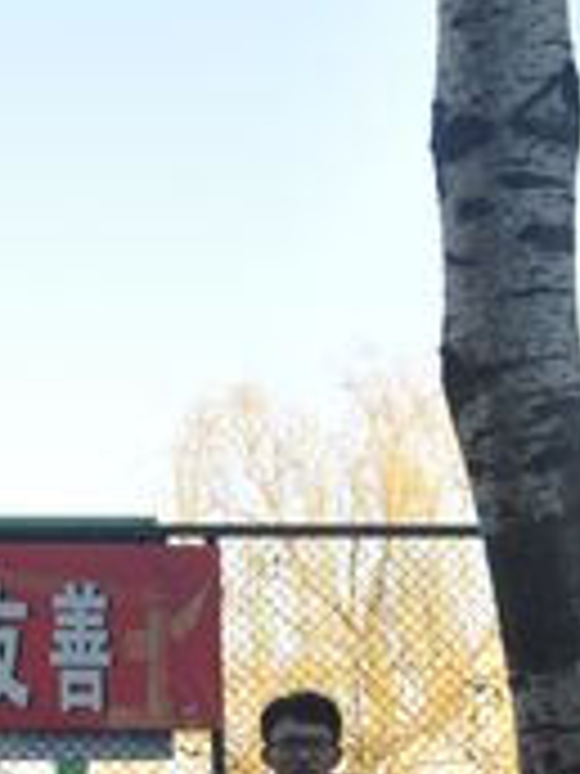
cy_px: 799
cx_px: -692
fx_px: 2882
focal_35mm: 129
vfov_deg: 15.0
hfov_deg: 10.3
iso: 640
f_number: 13
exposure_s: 1/160
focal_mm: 24
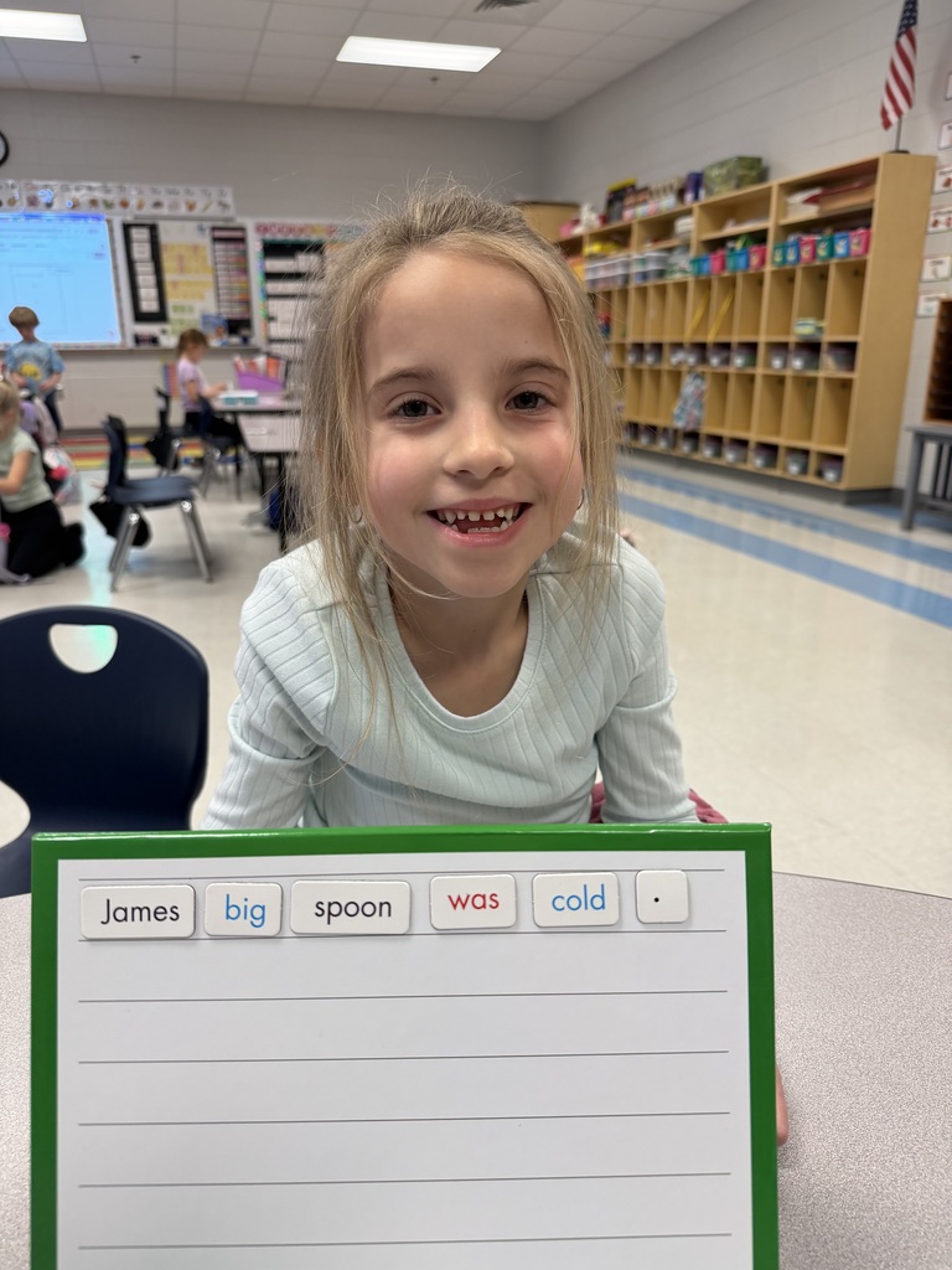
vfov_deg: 71.6
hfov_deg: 56.8
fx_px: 880
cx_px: 476
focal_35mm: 24
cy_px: 635
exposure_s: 1/120
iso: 160
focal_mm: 6.76
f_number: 1.78
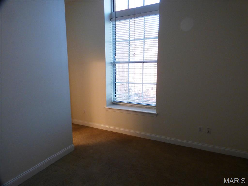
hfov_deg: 81.7
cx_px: 124
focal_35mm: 20
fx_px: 143
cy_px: 93
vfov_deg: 66.0
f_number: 2.8
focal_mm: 3.58
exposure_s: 1/60
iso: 250
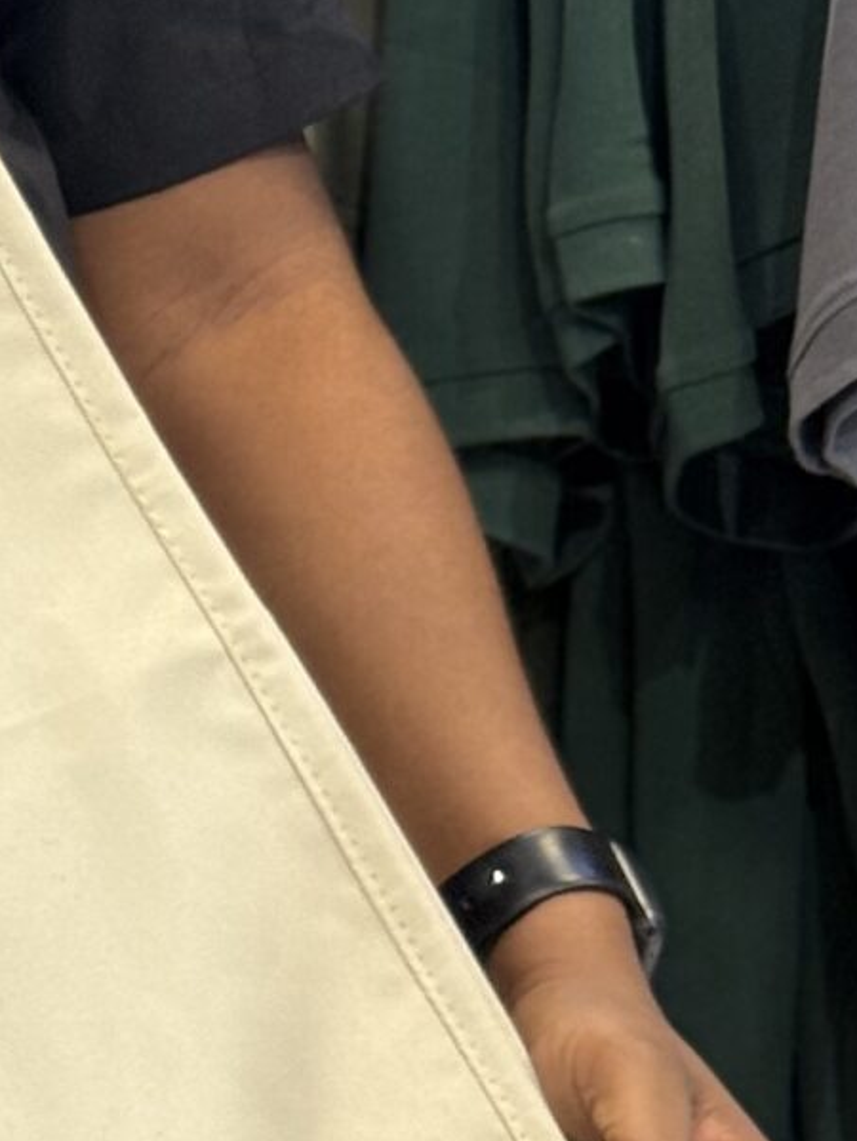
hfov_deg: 7.1
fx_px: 6760
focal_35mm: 205
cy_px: 110
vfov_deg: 9.6
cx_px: -596
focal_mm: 6.76
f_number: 1.78
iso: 80
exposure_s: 1/50
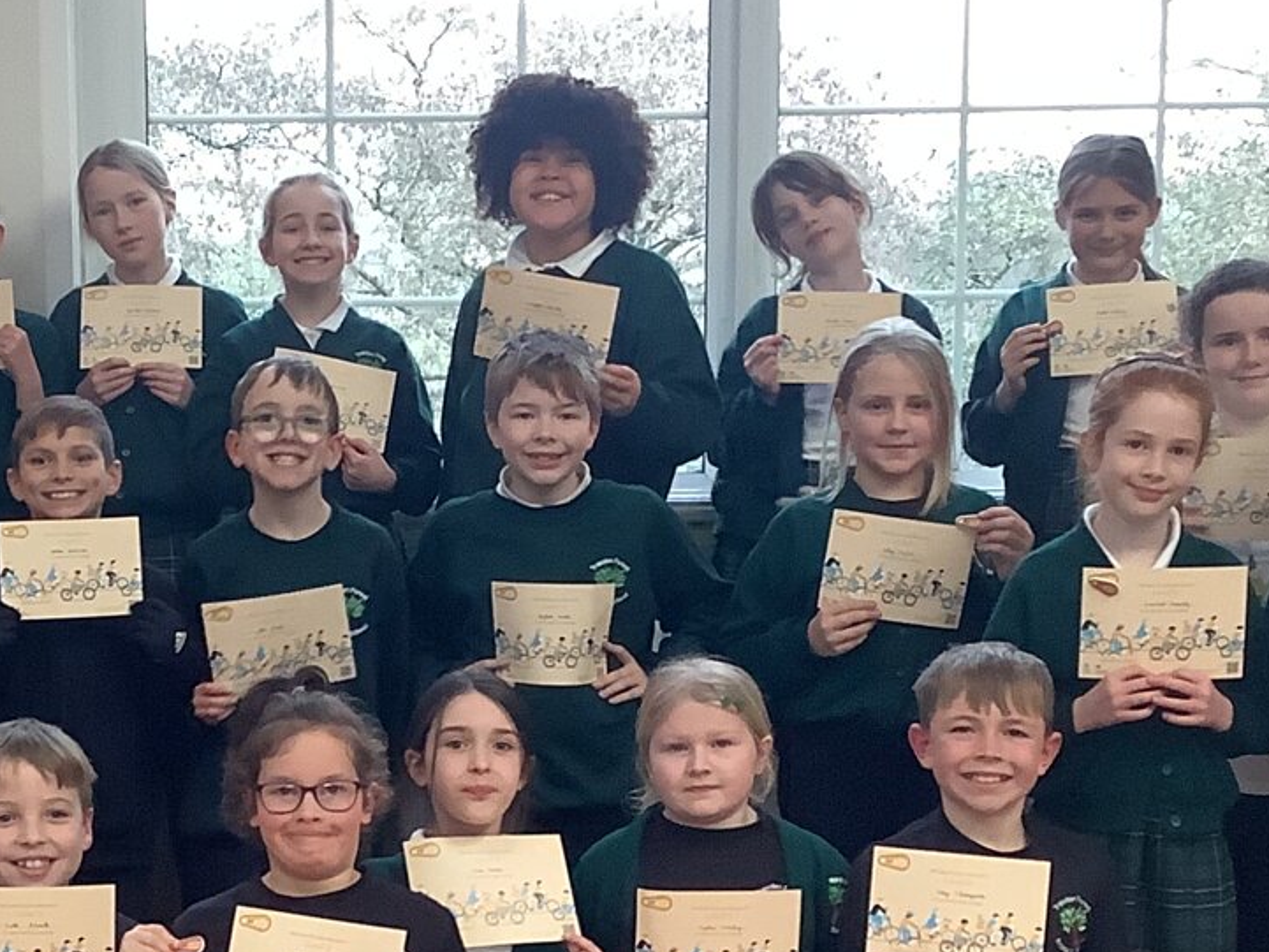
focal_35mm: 88
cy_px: 778
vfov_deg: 16.6
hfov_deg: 22.0
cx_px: 294
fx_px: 3227
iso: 320
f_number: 2.4
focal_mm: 3.3
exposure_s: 1/33
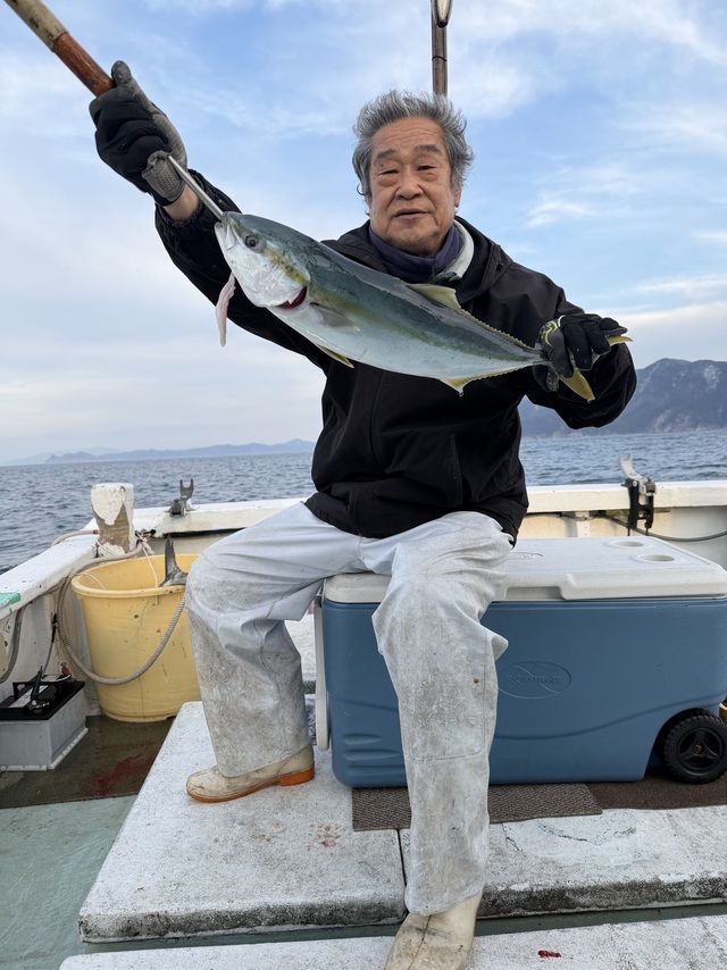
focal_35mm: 24
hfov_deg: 56.8
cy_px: 485
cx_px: 364
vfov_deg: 71.6
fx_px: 672
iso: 80
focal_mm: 6.76
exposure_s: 1/695
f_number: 1.78
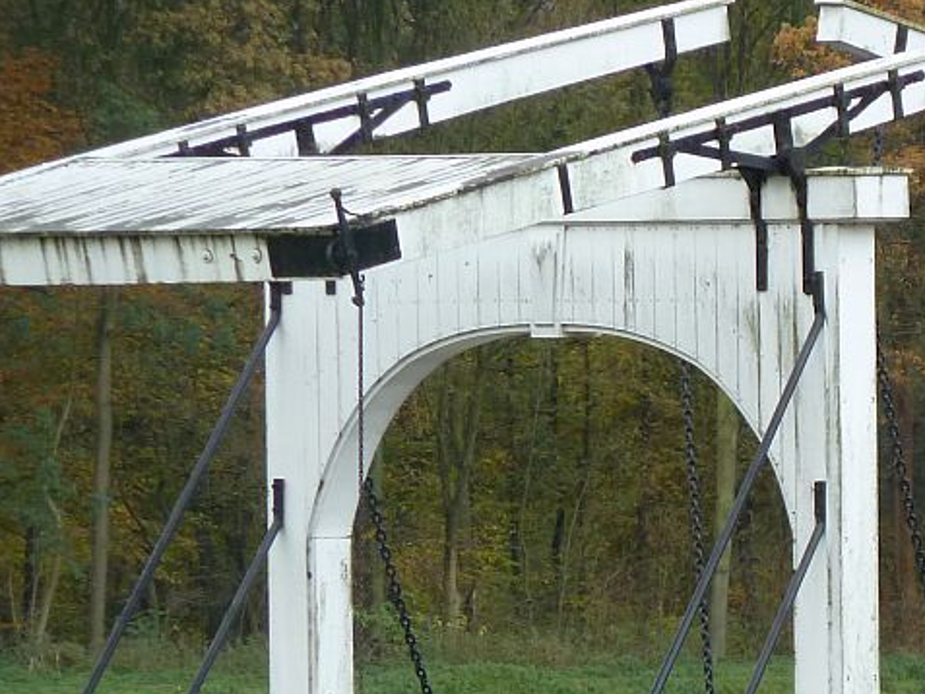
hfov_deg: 3.3
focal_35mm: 597
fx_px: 15957
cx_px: 929
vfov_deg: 2.5
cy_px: 603
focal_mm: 45.7
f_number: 4.8
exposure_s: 1/60
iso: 160
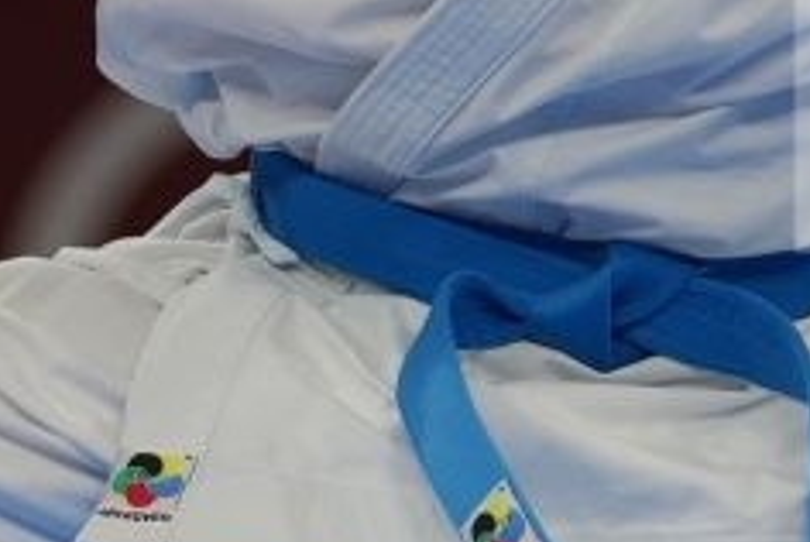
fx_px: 26087
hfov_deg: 1.8
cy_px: -58
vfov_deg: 1.2
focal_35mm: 1158
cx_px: -48
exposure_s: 1/1000
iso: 400
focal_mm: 152
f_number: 2.8
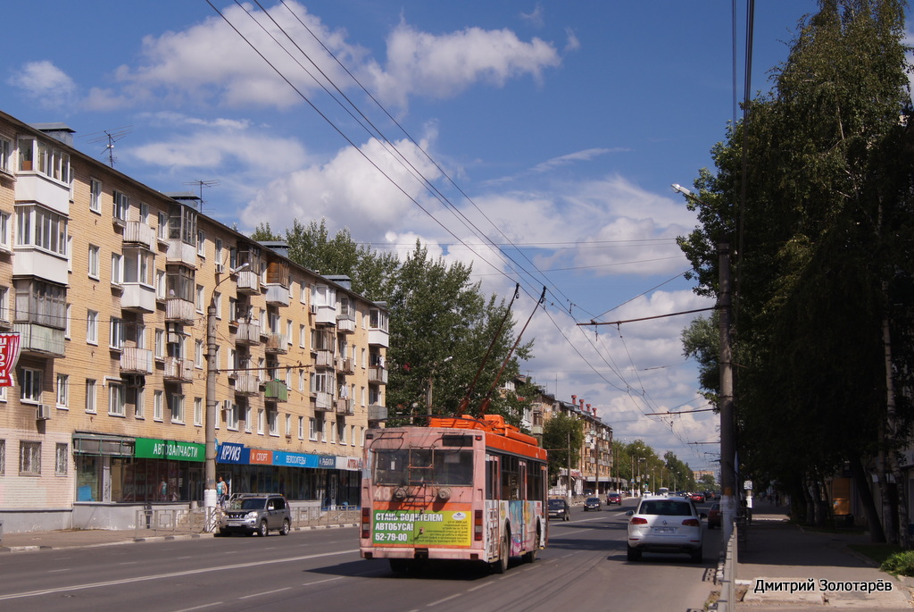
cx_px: 457
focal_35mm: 52
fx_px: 1334
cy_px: 306
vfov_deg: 25.8
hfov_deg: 37.8
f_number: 7.1
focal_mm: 35
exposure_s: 1/160
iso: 100
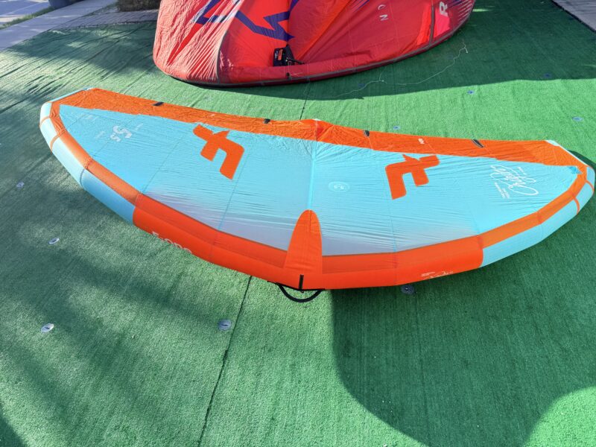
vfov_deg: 56.8
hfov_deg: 71.6
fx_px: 413
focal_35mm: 24
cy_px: 224
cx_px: 298
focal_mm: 6.76
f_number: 1.78
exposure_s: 1/1314
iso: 80
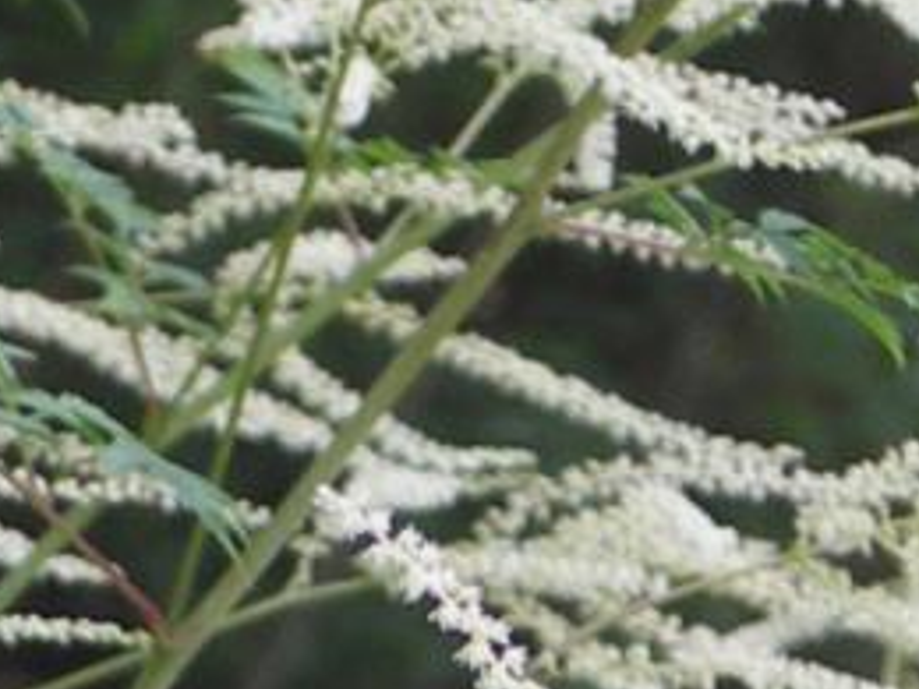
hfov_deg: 4.0
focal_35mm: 497
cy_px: 947
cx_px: -166
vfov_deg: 3.0
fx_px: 13195
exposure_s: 1/60
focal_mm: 19.9
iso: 100
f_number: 3.5
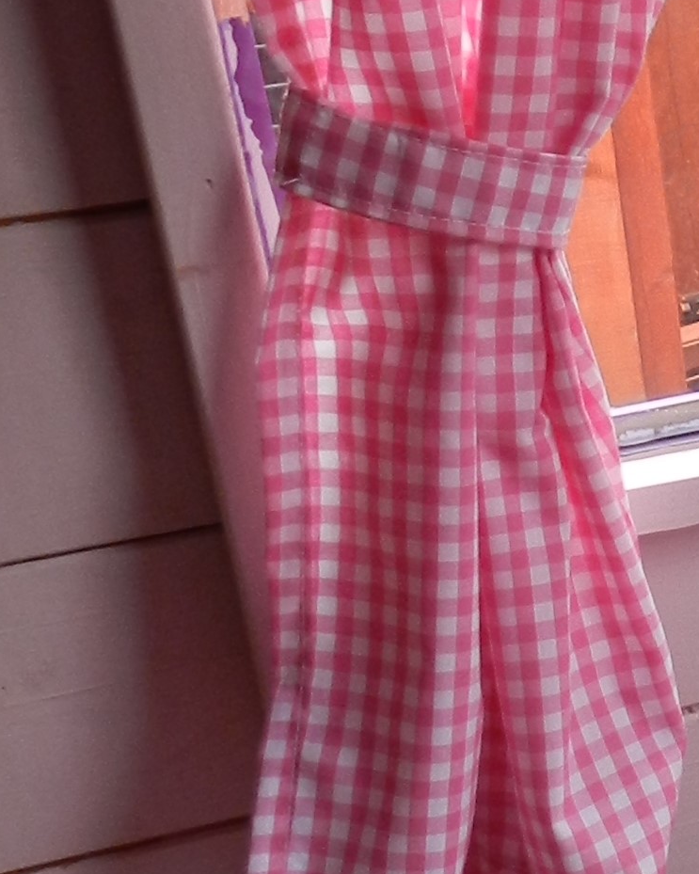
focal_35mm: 62
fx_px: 1604
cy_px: -216
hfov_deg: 22.8
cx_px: 819
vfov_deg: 26.5
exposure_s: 1/160
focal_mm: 4
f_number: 3.4
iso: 160
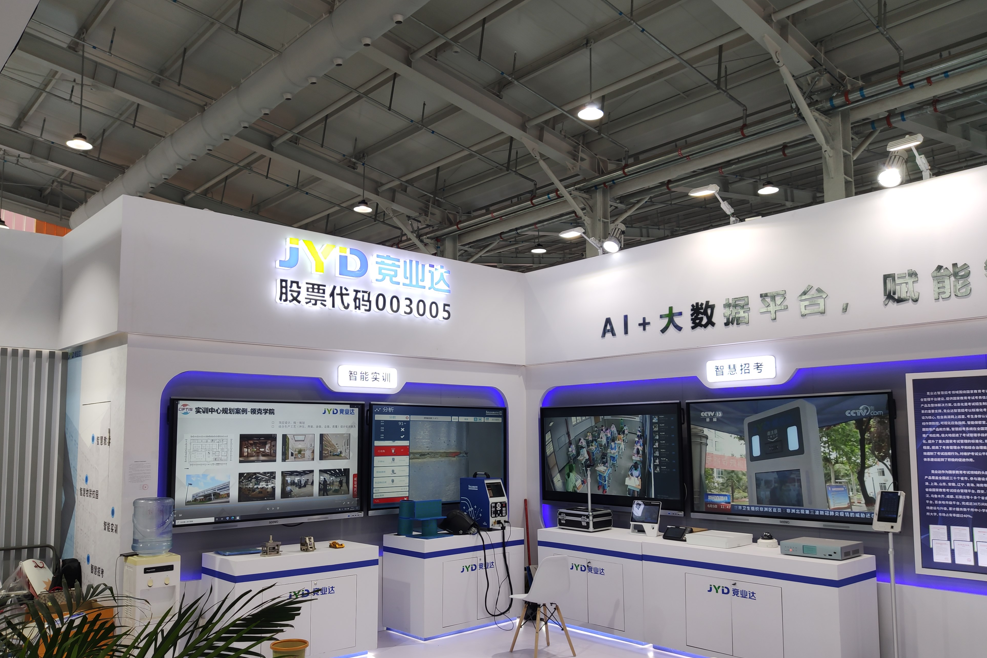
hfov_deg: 65.5
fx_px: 768
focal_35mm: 28
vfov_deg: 46.3
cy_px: 362
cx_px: 483
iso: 126
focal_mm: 4.75
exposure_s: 1/100
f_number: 1.75
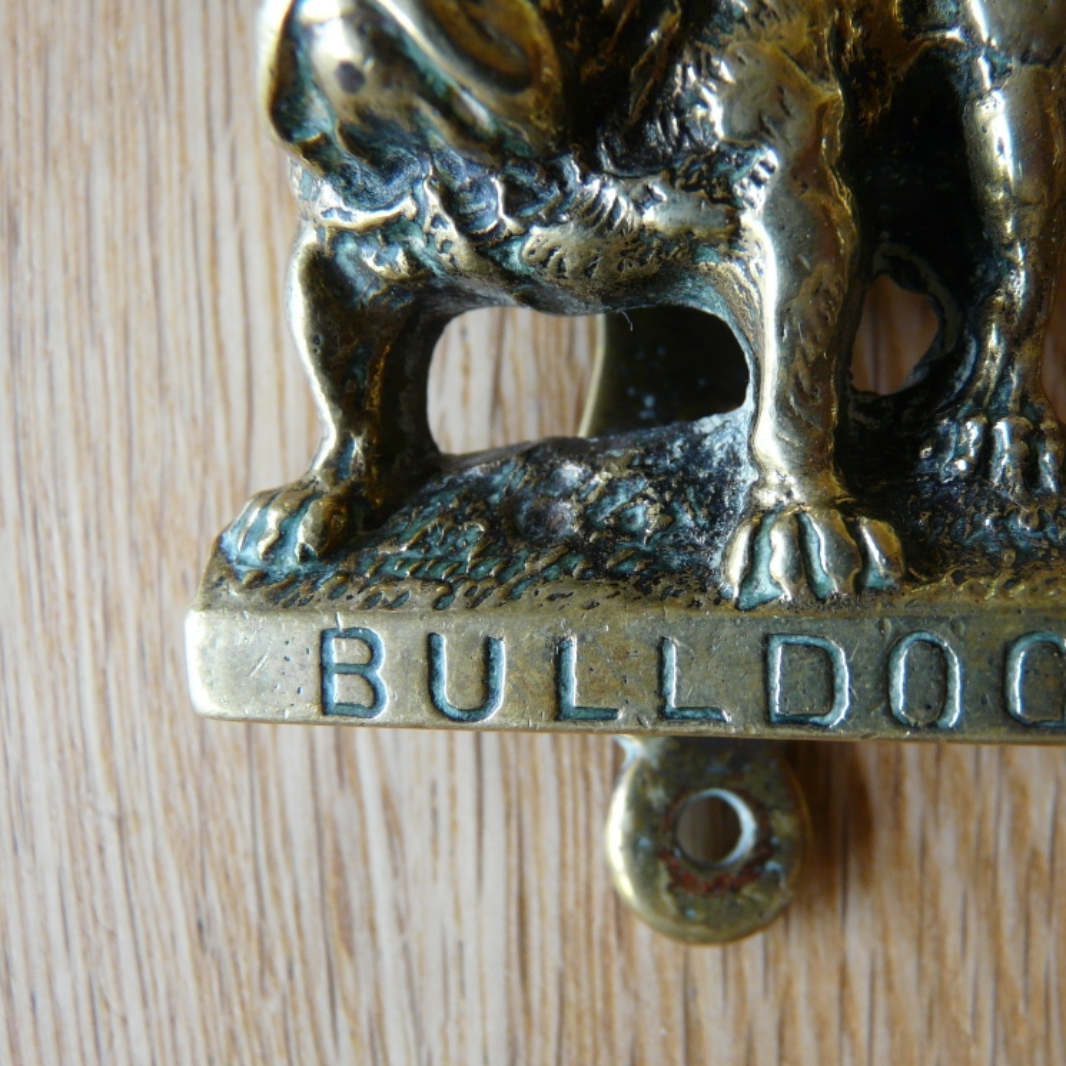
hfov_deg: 48.0
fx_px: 1185
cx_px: 660
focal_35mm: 34
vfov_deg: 48.4
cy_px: 547
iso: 100
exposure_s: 1/60
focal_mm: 4.6
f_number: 2.8
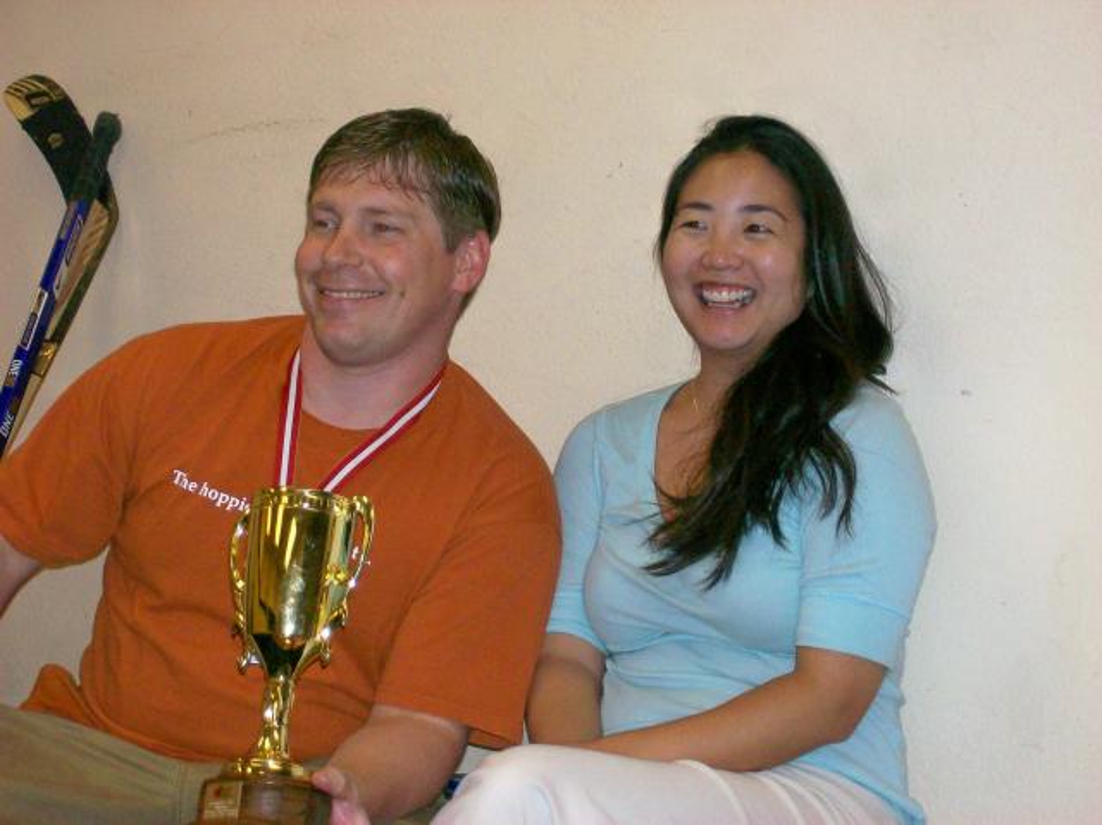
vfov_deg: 17.0
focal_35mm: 87
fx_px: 2768
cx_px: 551
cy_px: 412
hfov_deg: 22.5
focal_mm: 14.3
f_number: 4.3
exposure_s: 1/109
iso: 140
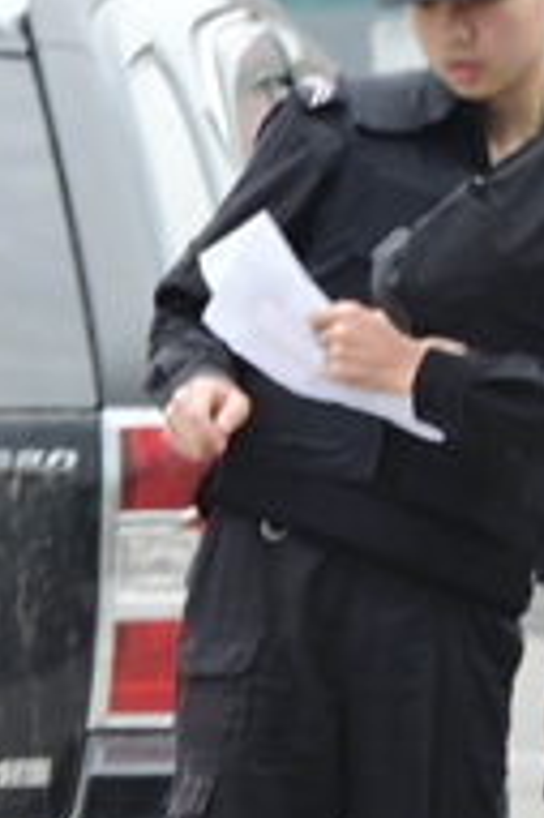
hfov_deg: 0.7
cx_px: 206
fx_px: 44595
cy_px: 368
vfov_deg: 1.1
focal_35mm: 1964
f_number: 6.2
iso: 100
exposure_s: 1/80
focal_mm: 107
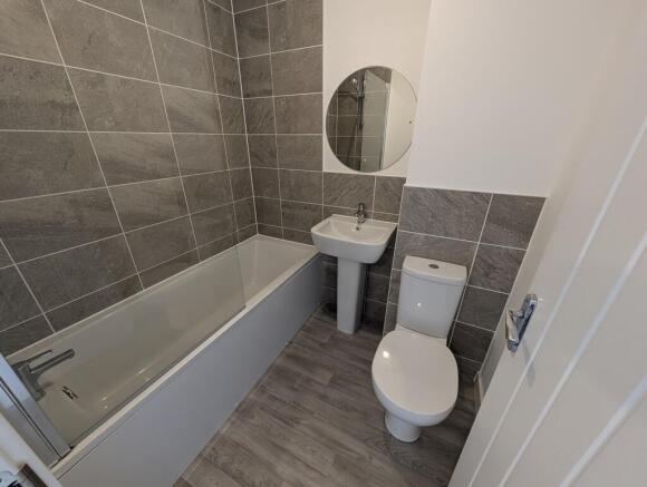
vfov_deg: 94.7
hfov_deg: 110.4
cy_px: 244
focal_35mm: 12
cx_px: 324
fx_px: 225
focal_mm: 2.02
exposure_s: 1/142
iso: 298
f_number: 1.7
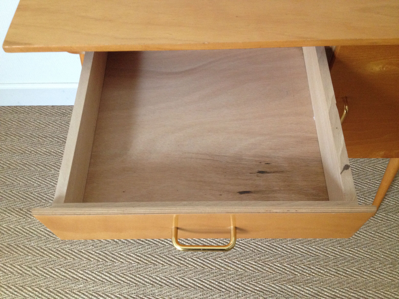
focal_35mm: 35
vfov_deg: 40.7
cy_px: 150
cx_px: 200
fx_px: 403
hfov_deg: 52.6
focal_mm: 4.28
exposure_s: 1/20
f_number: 2.4
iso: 250
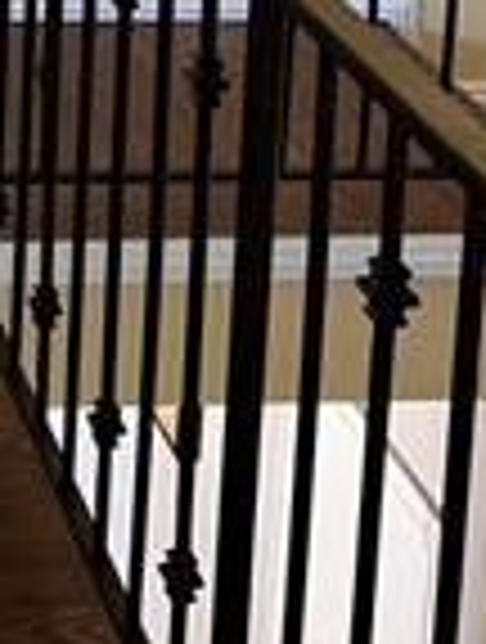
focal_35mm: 116
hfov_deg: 12.1
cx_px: -292
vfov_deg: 15.3
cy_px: -396
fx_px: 2162
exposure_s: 1/60
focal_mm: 5.7
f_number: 1.5
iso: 200
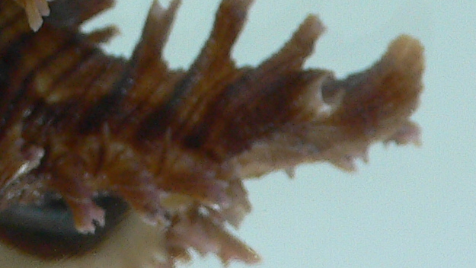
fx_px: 1553
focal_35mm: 123
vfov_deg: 9.4
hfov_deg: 16.8
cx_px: -79
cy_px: -226
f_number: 2.8
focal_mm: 4.6
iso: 150
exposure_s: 1/60
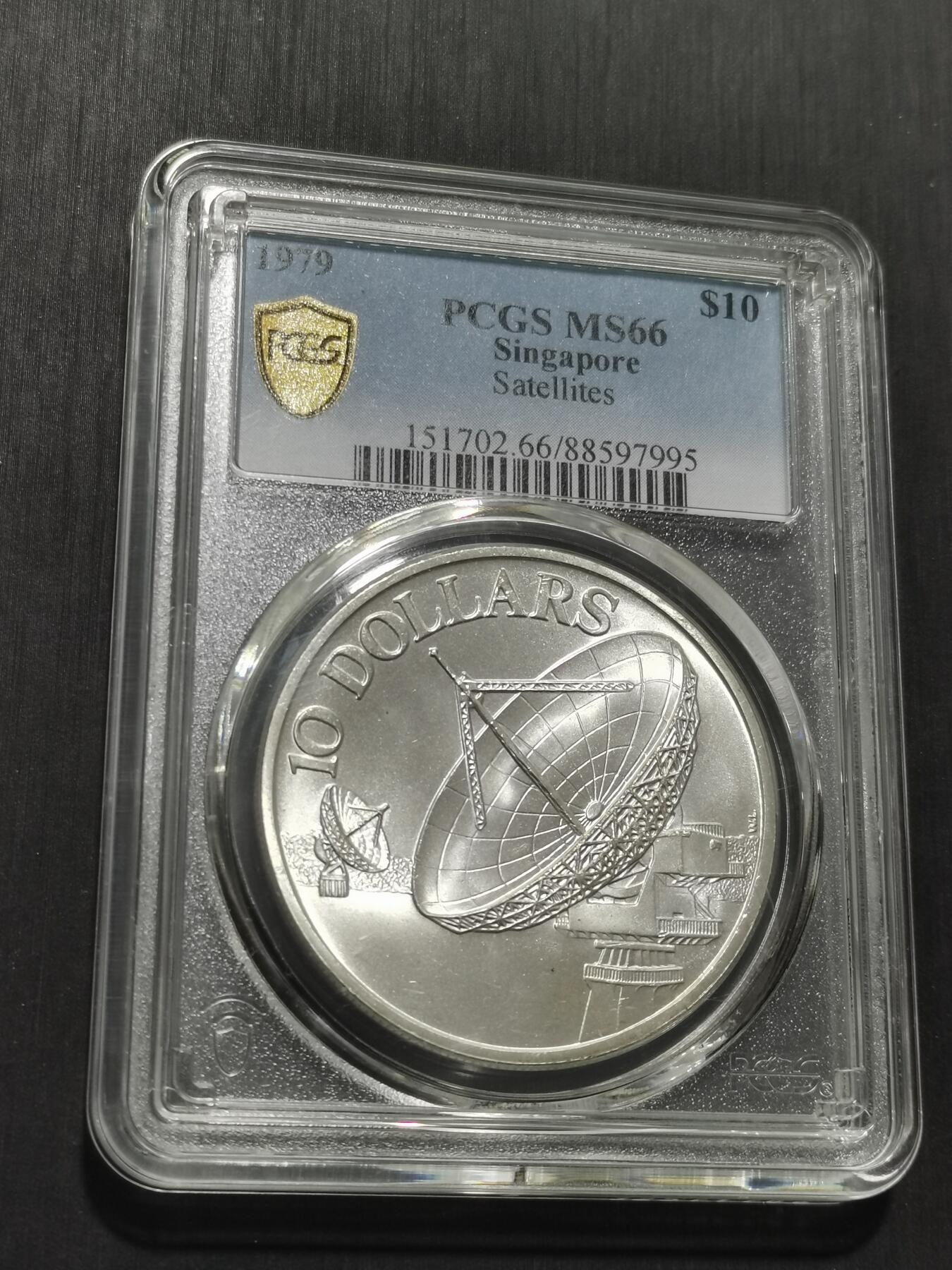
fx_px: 2237
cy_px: 635
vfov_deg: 31.7
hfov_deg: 24.0
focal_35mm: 61
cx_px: 476
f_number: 1.8
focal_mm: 5.58
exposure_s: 1/90
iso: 64
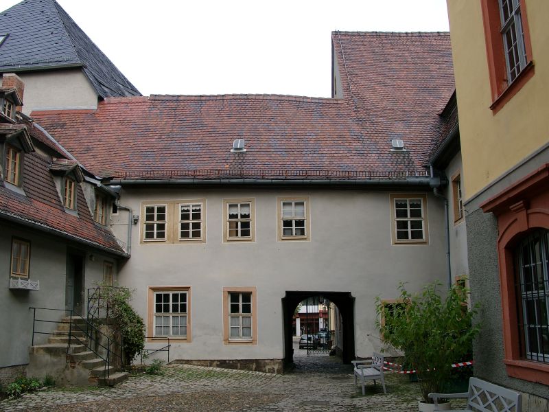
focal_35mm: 34
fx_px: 539
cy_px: 206
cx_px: 274
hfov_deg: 54.0
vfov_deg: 41.8
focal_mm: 7.13
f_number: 4
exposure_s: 1/226
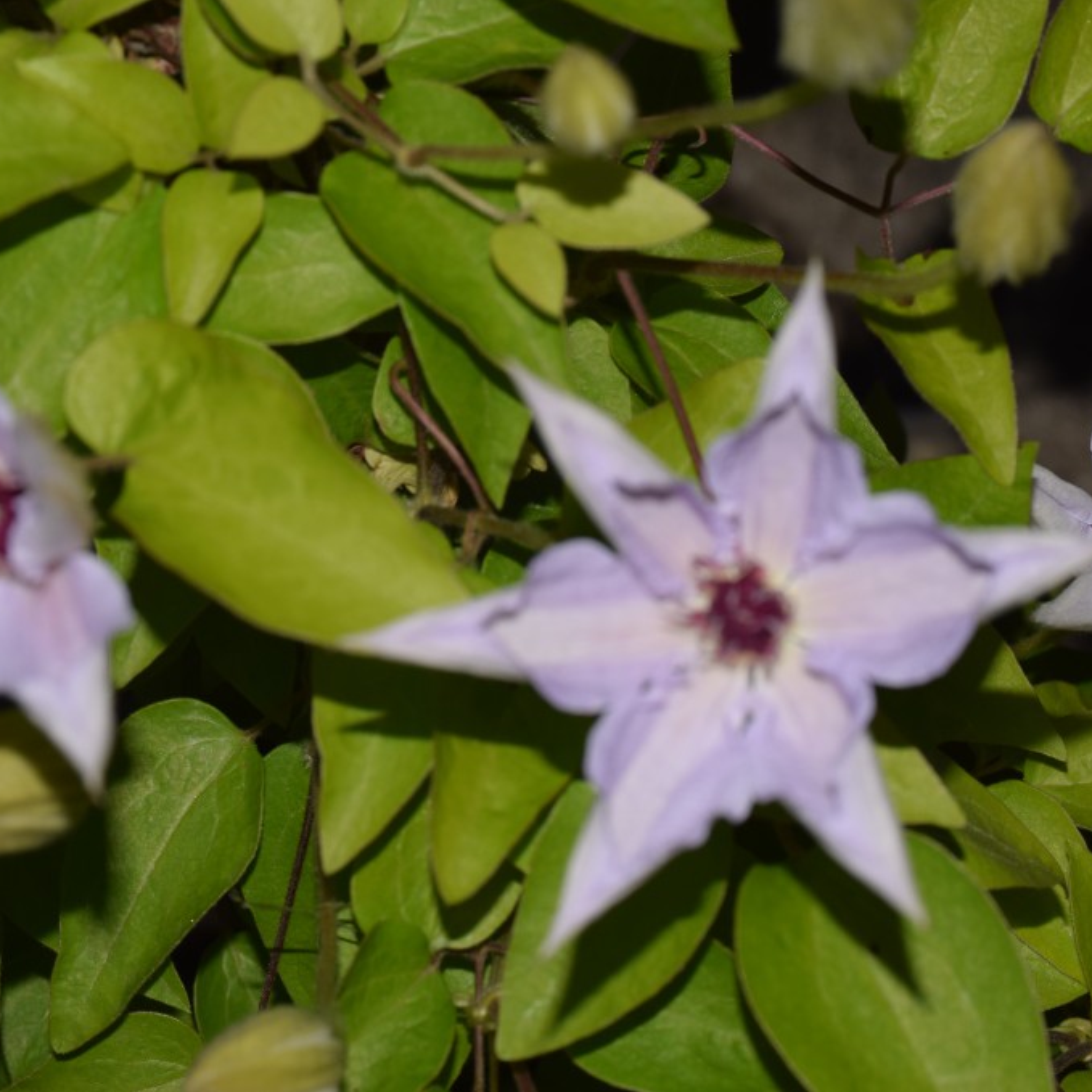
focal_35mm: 106
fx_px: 3770
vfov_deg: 16.5
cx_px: 695
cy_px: 545
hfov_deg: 16.5
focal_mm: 55
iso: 200
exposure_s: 1/60
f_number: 8
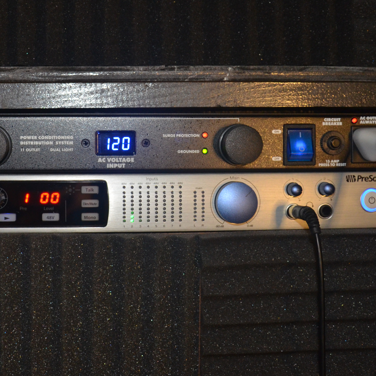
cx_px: 105
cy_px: 144
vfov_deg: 33.4
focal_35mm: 51
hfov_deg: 33.0
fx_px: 624
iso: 800
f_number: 3.8
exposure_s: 1/60
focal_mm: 21
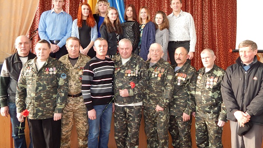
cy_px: 57
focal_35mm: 31
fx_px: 216
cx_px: 133
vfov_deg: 37.6
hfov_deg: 62.6
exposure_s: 1/50
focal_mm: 5.1
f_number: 3.2
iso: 125
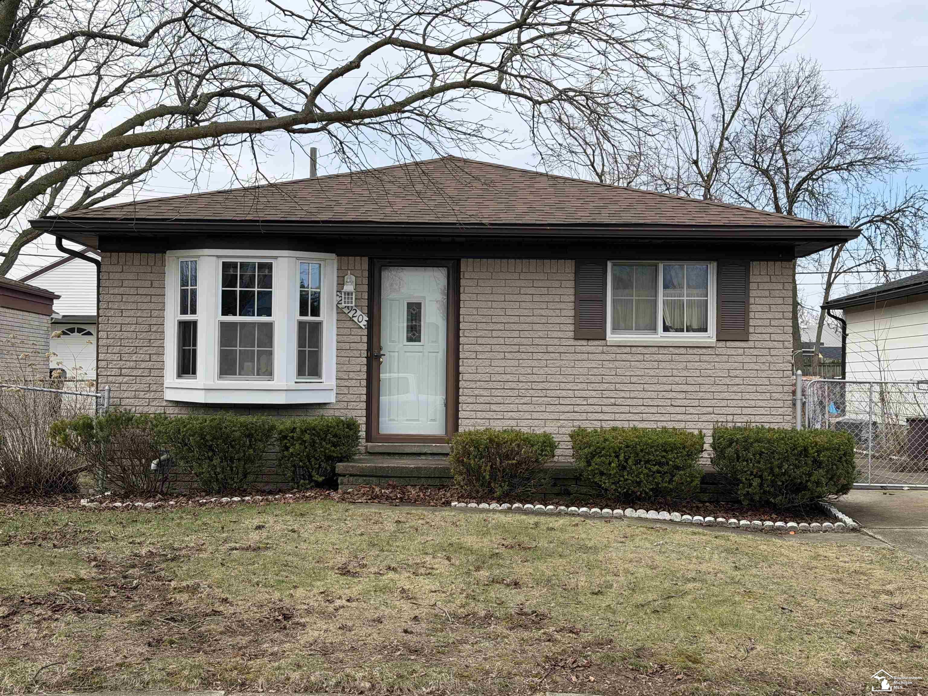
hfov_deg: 39.7
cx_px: 464
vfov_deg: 30.3
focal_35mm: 48
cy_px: 348
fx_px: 1287
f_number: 1.78
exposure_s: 1/2494
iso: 64
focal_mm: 6.76
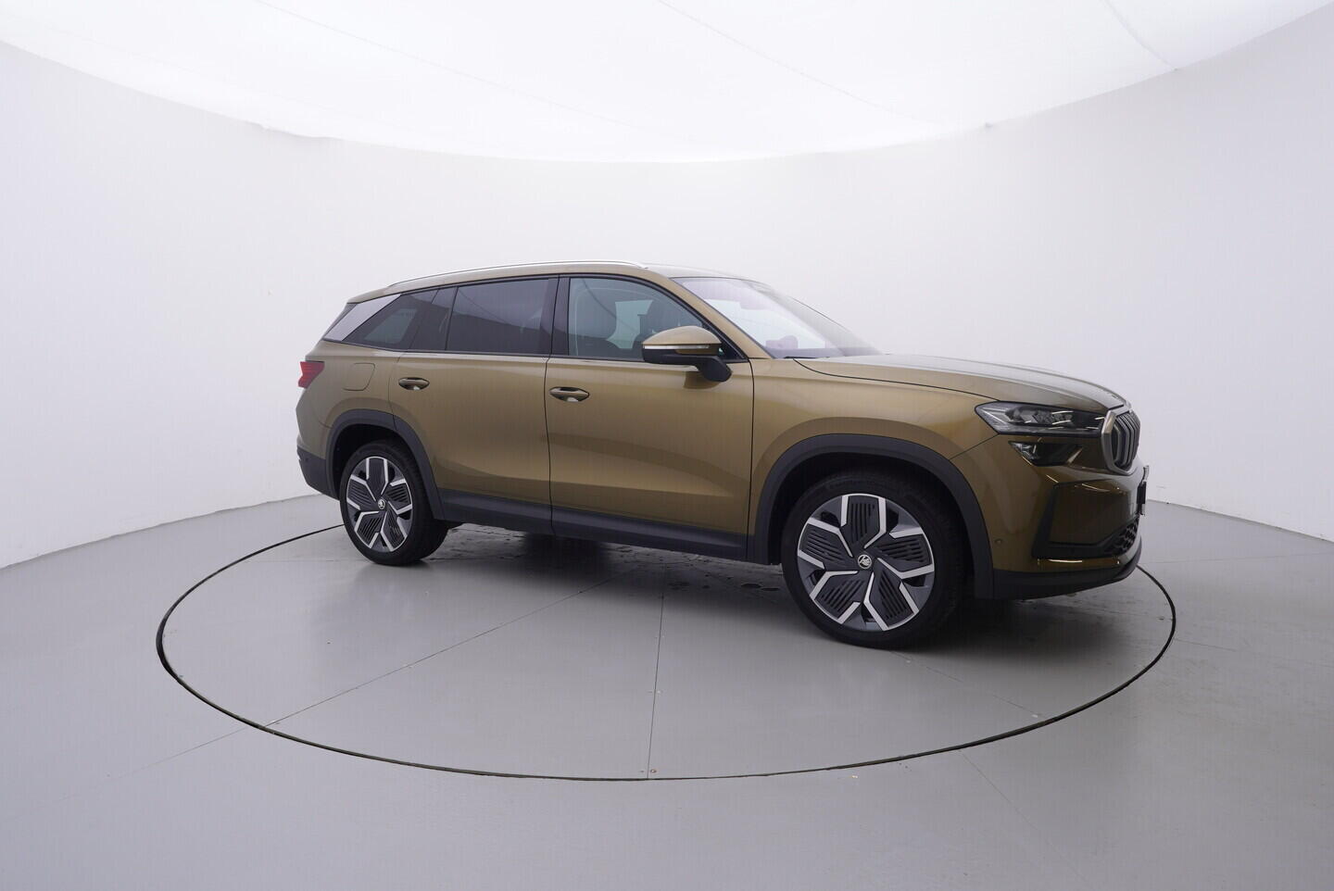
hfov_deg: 77.3
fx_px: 834
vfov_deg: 56.2
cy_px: 446
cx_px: 667
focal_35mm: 22
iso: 200
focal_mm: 15
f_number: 5
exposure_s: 1/80
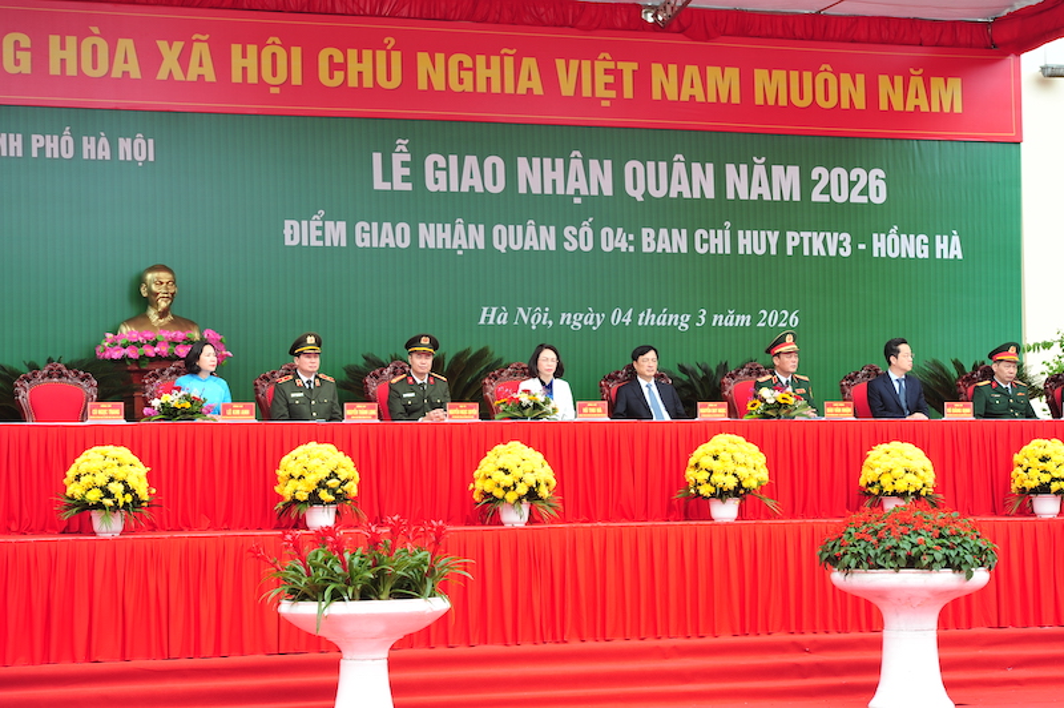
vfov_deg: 14.4
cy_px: 354
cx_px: 532
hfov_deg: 21.5
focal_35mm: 95
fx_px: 2805
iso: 320
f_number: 4
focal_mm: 95
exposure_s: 1/160
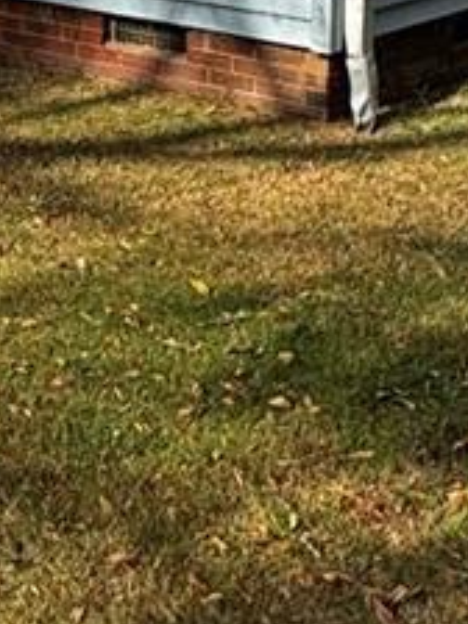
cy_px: -42
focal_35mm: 96
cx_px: -123
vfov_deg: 19.7
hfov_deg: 14.8
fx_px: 1731
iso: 50
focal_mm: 2.22
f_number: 2.2
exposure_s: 1/1346
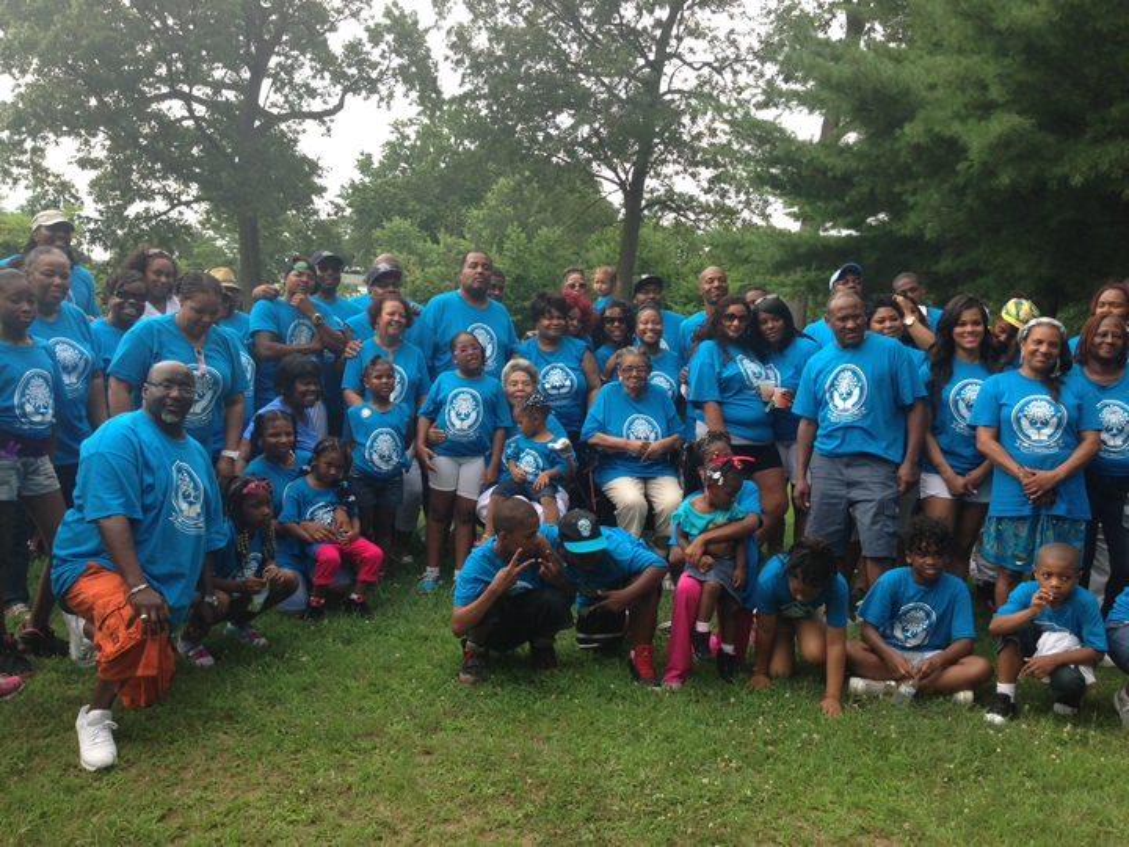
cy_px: 424
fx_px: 1076
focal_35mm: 33
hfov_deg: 55.4
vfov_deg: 42.9
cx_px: 564
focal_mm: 4.13
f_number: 2.4
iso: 50
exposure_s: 1/319
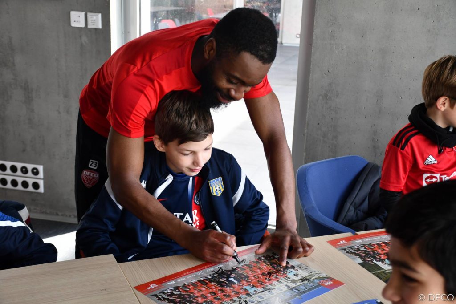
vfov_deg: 26.5
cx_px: 228
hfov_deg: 38.9
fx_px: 646
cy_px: 152
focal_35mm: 51
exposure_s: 1/250
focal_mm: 34
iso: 720
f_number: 4.2
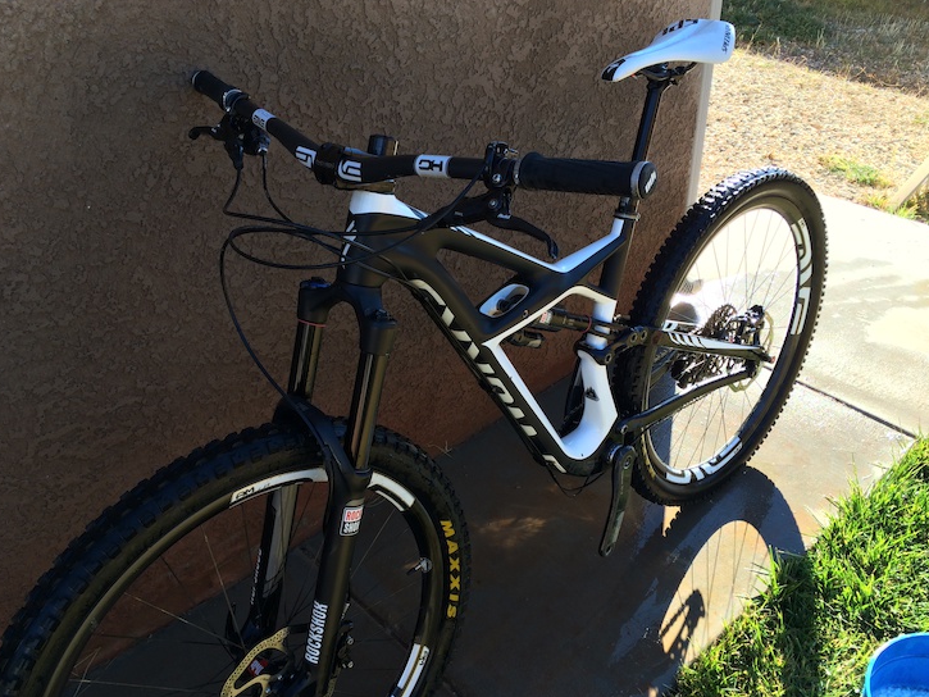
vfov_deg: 44.2
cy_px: 366
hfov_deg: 56.8
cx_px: 455
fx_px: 859
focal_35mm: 32
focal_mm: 4.15
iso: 32
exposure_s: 1/334
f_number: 2.2
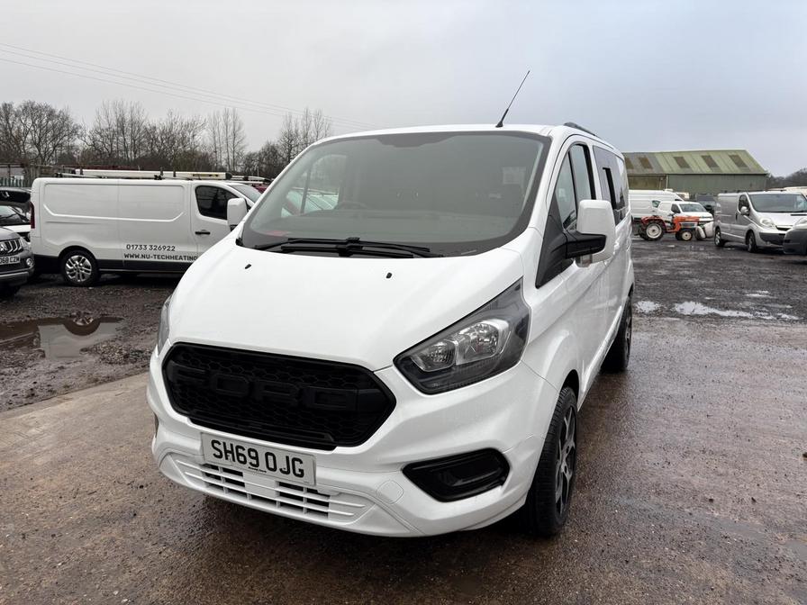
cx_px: 404
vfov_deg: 53.1
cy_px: 302
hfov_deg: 67.3
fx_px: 606
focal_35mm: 26
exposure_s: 1/647
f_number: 1.6
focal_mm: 5.96
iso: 50
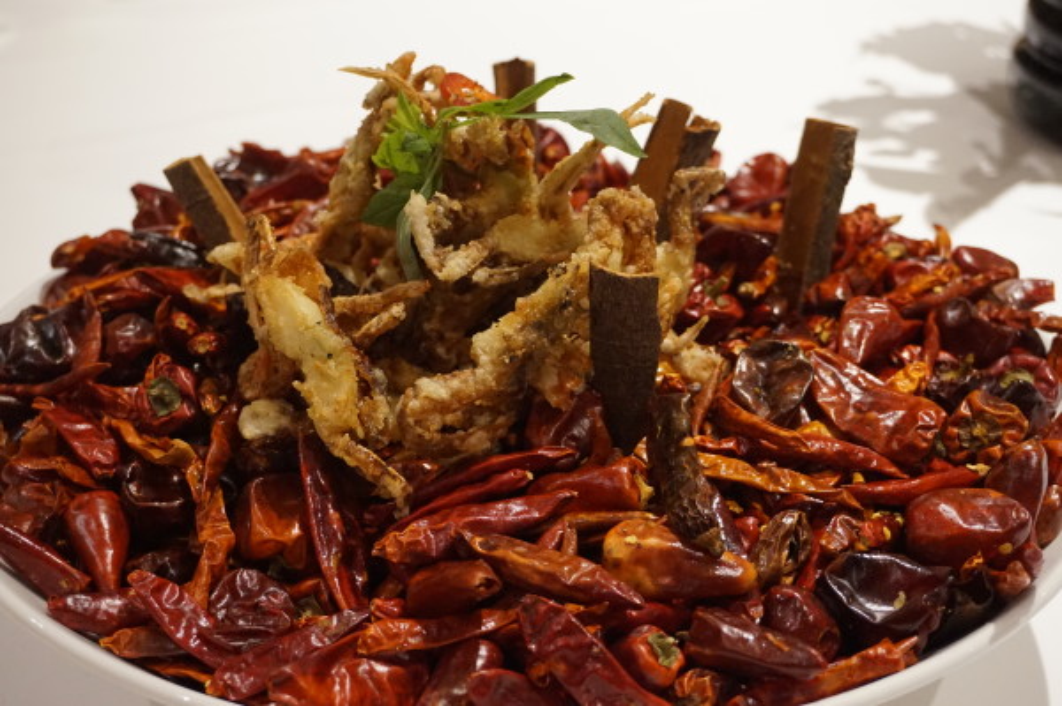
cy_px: 353
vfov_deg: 23.7
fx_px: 1680
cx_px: 531
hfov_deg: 35.1
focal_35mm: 57
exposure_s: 1/60
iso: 3200
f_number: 5.6
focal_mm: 38
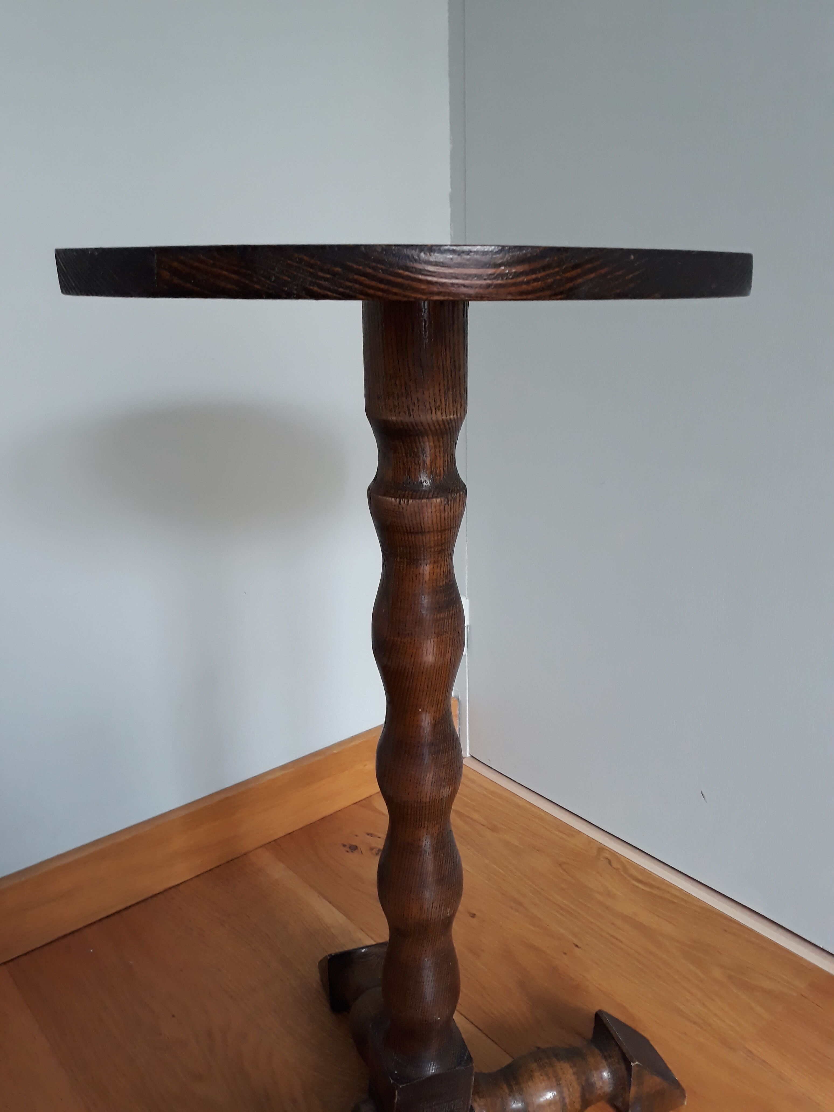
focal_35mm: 27
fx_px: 867
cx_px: 417
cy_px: 556
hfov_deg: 51.4
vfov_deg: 65.3
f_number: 1.7
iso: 160
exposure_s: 1/25
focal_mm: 3.71
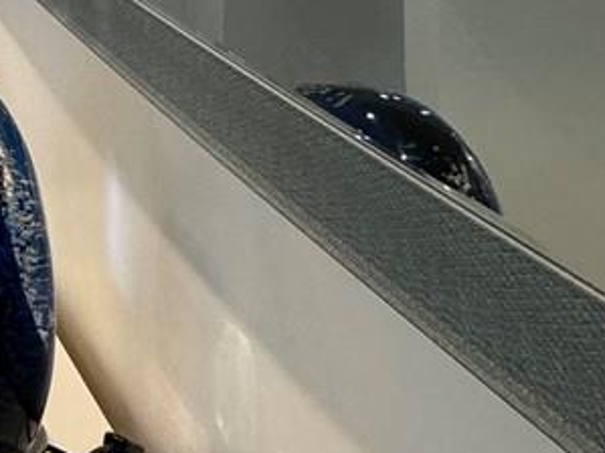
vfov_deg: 17.5
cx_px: -629
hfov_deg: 17.6
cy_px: -245
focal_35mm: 75
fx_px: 1310
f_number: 2.2
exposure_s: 1/120
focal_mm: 2.22
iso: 160
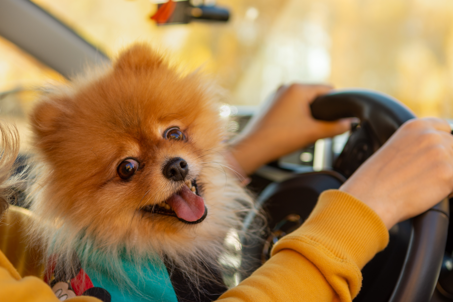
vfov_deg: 20.2
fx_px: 849
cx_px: 226
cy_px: 151
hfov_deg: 29.9
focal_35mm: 68
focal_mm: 45
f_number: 3.2
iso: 100
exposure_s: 1/200
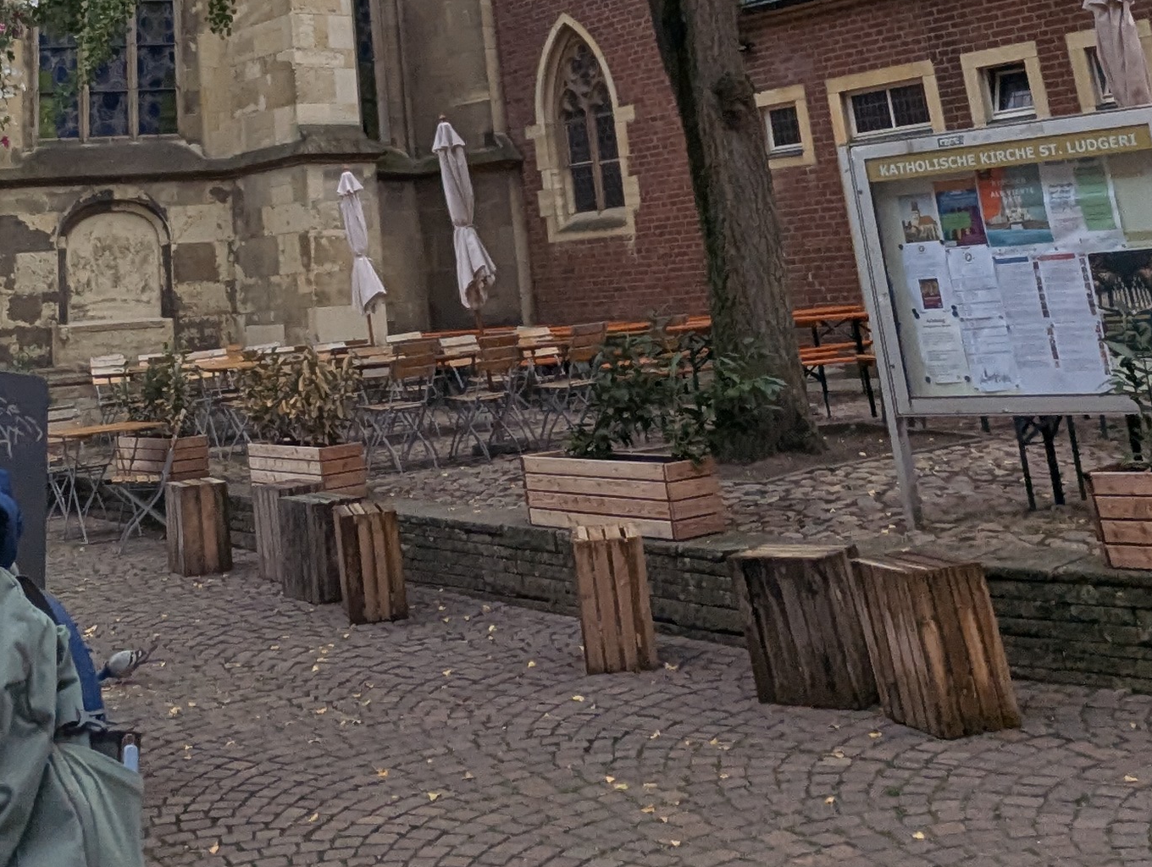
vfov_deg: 25.5
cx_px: 317
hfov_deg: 38.8
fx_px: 1600
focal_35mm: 48
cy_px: -295
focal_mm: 2.35
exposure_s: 1/451
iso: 51
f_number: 2.2
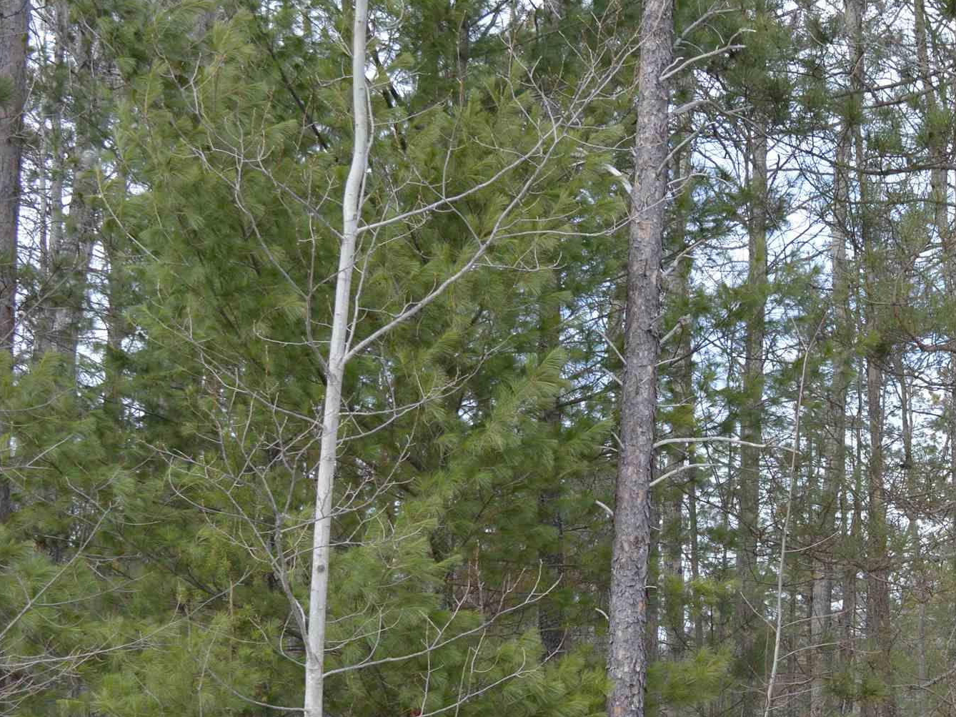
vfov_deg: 19.2
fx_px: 2101
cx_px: 1039
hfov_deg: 24.0
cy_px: 579
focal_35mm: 76
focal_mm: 23
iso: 100
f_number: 5.6
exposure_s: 1/125
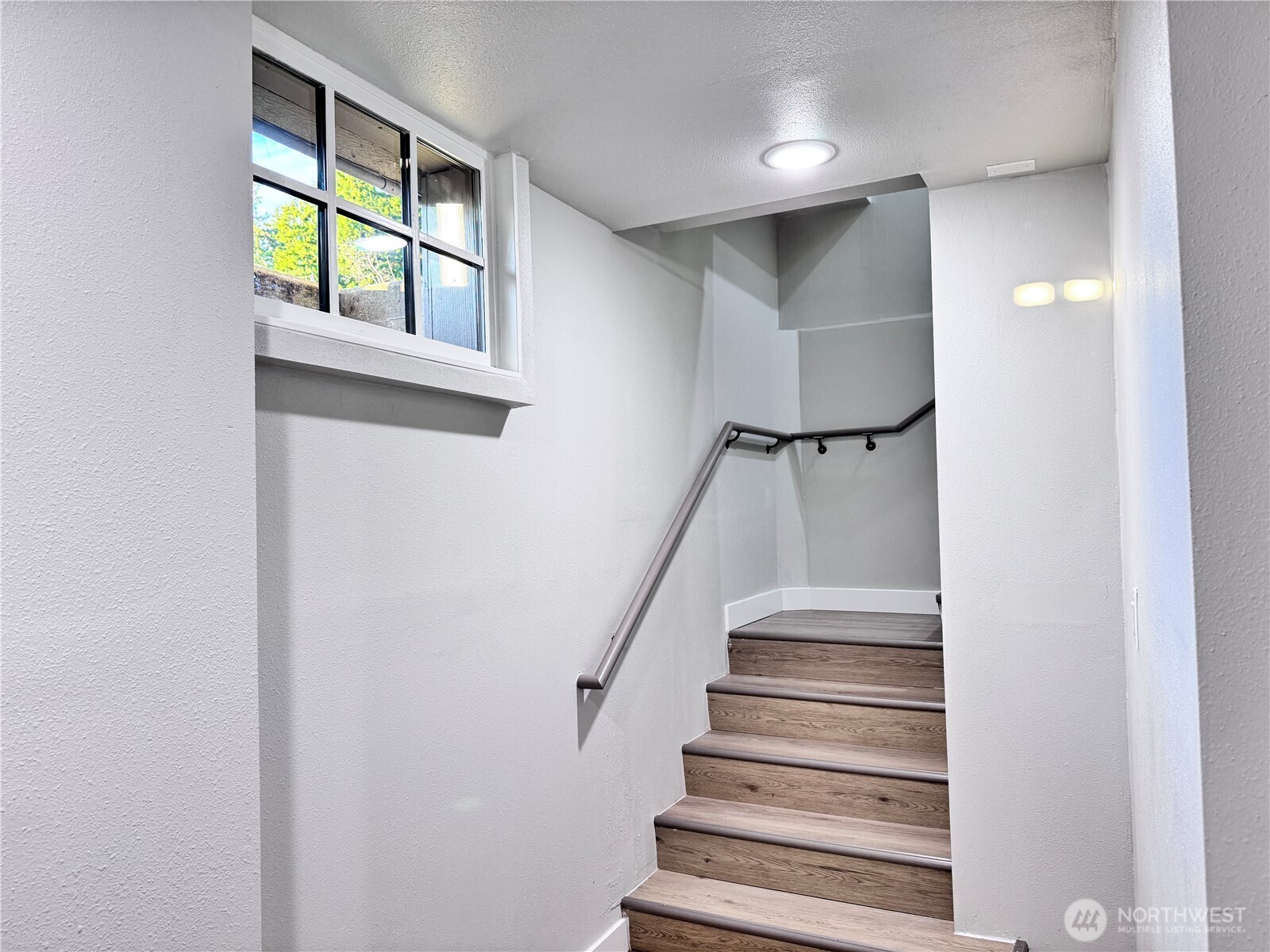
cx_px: 635
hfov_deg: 71.6
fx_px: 881
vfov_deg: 56.8
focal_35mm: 24
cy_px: 476
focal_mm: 6.76
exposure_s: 1/60
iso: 160
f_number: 1.78
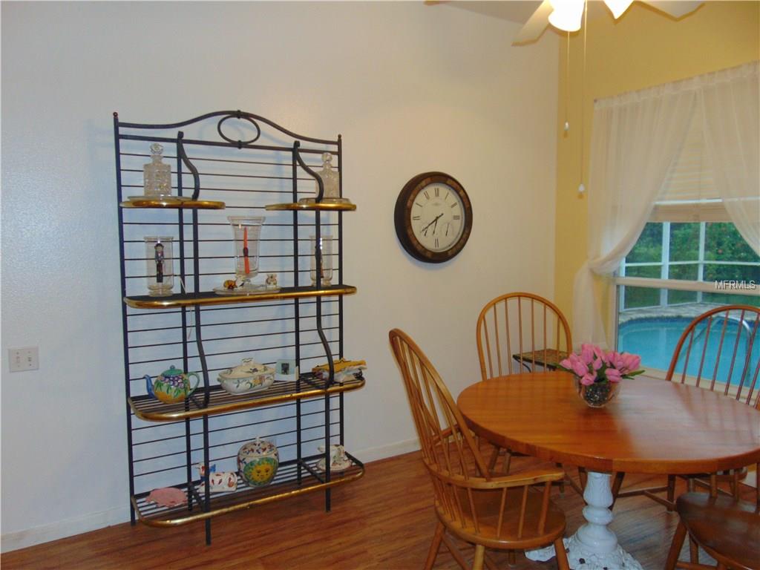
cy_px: 285
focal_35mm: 25
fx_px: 549
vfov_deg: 54.9
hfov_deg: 69.4
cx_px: 380
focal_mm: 4.5
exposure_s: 1/30
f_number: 3
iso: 200
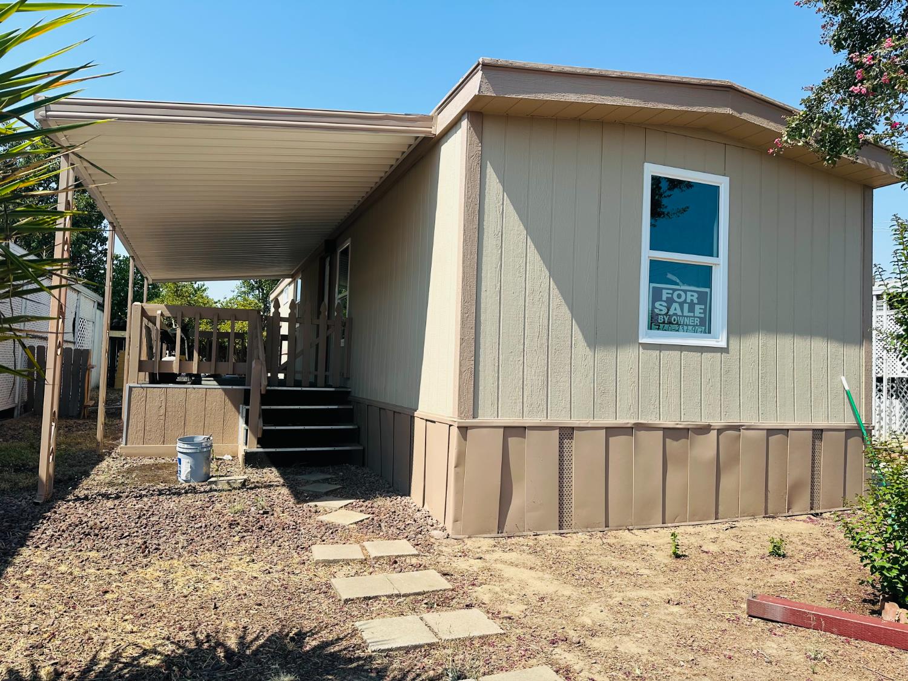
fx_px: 630
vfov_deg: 56.8
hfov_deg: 71.6
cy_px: 340
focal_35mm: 24
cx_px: 454
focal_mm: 6.86
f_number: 1.78
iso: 80
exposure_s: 1/3356
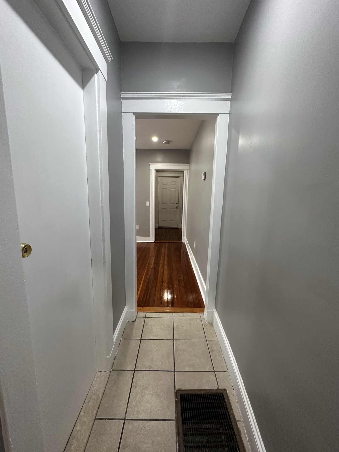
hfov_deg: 85.7
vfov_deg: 102.1
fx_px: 183
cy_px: 226
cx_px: 170
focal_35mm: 14
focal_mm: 2.22
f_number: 2.2
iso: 250
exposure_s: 1/120
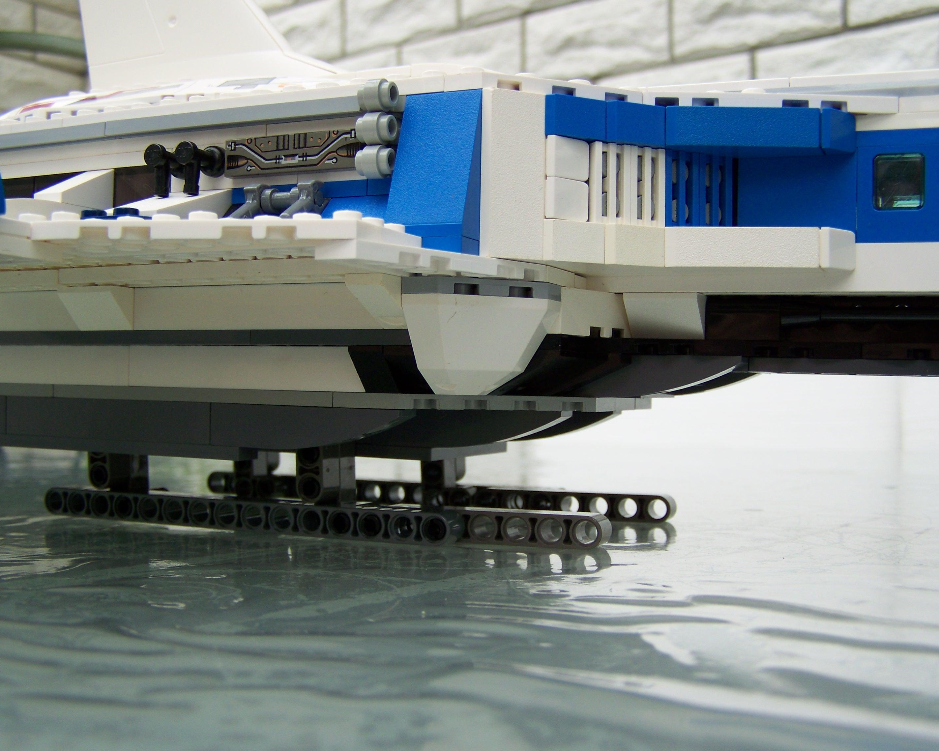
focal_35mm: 40
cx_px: 456
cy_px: 375
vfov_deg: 37.3
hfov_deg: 45.8
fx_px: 1112
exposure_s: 1/160
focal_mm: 6.3
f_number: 2.8
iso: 64
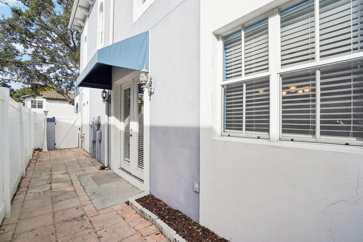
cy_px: 122
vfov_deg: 73.7
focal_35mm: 16
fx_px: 161
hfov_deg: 96.7
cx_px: 187
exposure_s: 1/350
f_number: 8
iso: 100
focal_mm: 10
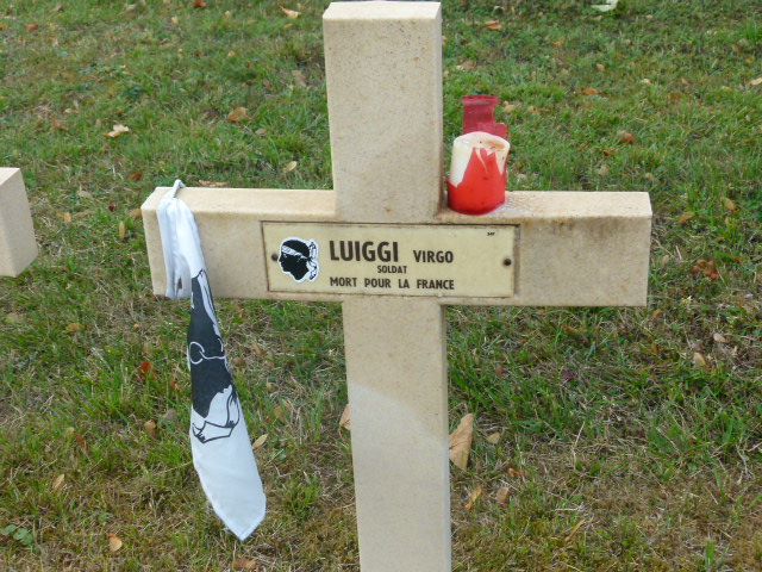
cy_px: 286
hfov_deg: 40.4
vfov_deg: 30.9
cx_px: 381
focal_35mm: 47
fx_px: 1035
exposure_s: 1/200
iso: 200
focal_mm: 8.5
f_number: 4
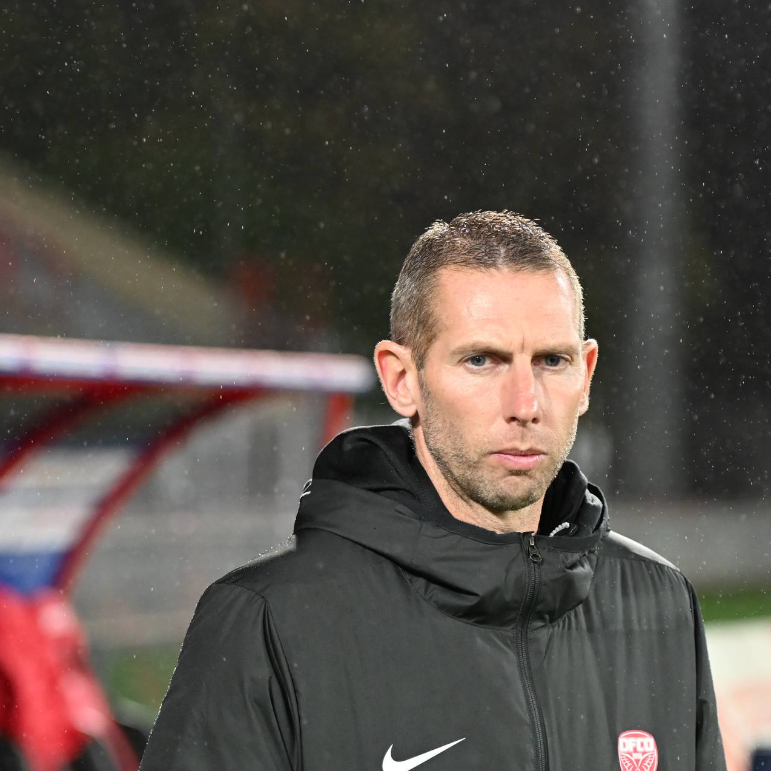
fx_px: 4586
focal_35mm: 182
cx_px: 415
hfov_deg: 9.6
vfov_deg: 9.6
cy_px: 384
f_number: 2.8
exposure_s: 1/800
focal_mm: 95
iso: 2500
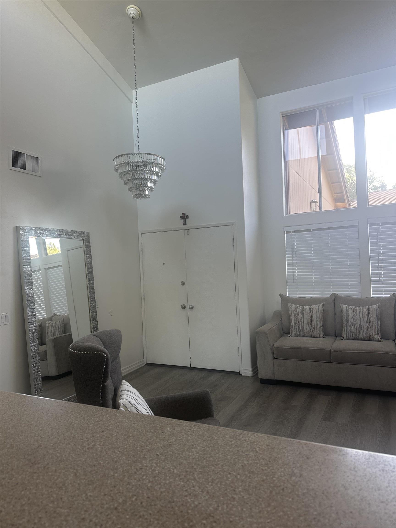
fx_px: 366
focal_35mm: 24
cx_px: 198
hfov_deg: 56.8
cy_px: 264
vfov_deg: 71.6
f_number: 1.78
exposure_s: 1/121
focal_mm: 6.86
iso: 80
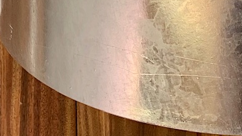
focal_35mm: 150
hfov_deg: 14.1
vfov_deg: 7.4
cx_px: 247
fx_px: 963
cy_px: -239
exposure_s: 1/122
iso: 32
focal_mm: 4.25
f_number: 1.8
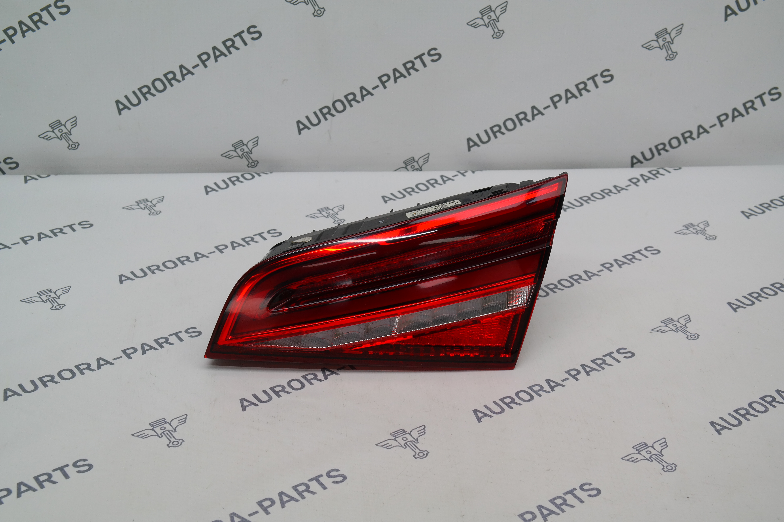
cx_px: 392
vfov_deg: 24.2
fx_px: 1219
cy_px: 261
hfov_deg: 35.6
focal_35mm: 56
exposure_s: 1/60
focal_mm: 37
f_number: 7.1
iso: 400
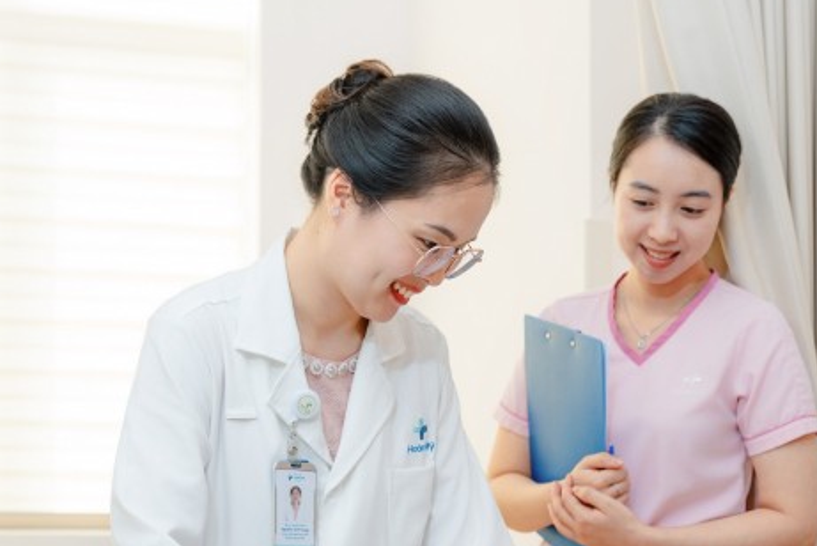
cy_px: 519
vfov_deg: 17.3
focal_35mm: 78
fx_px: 1763
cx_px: 510
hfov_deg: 26.0
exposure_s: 1/200
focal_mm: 37.3
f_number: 3.5
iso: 250
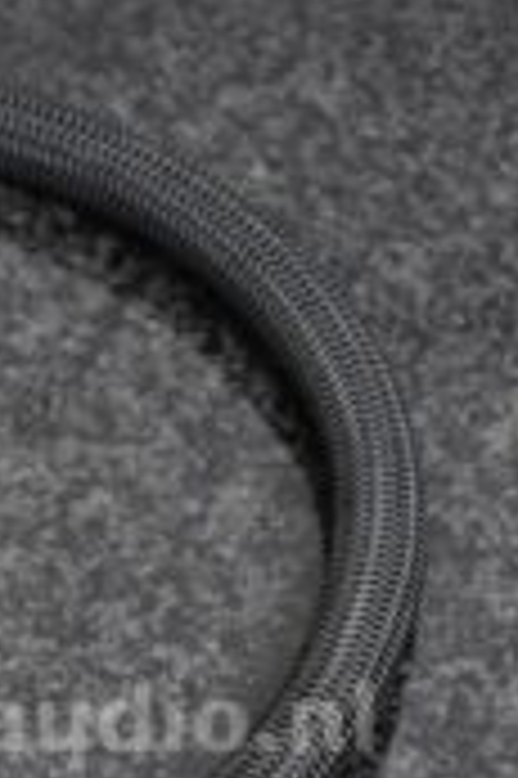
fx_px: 5860
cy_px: 715
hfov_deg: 5.0
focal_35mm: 271
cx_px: -239
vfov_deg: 7.6
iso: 1250
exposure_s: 1/60
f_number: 4.8
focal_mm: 52
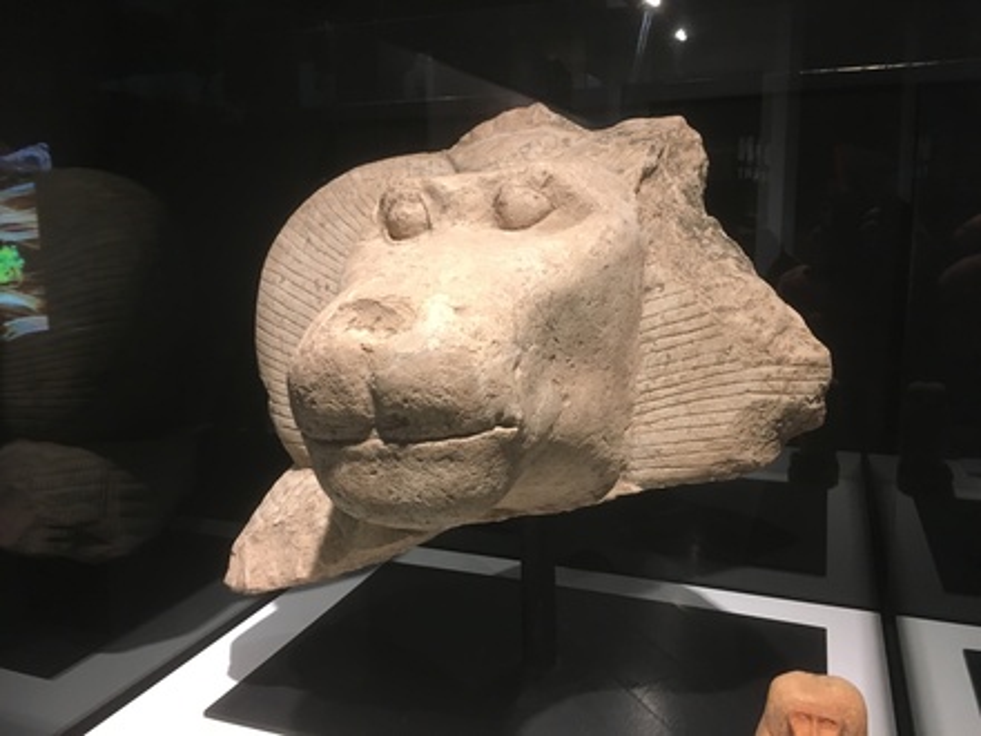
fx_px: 822
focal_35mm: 29
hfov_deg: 61.7
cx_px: 490
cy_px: 368
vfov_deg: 48.2
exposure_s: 1/33
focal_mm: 4.15
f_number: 2.2
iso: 160
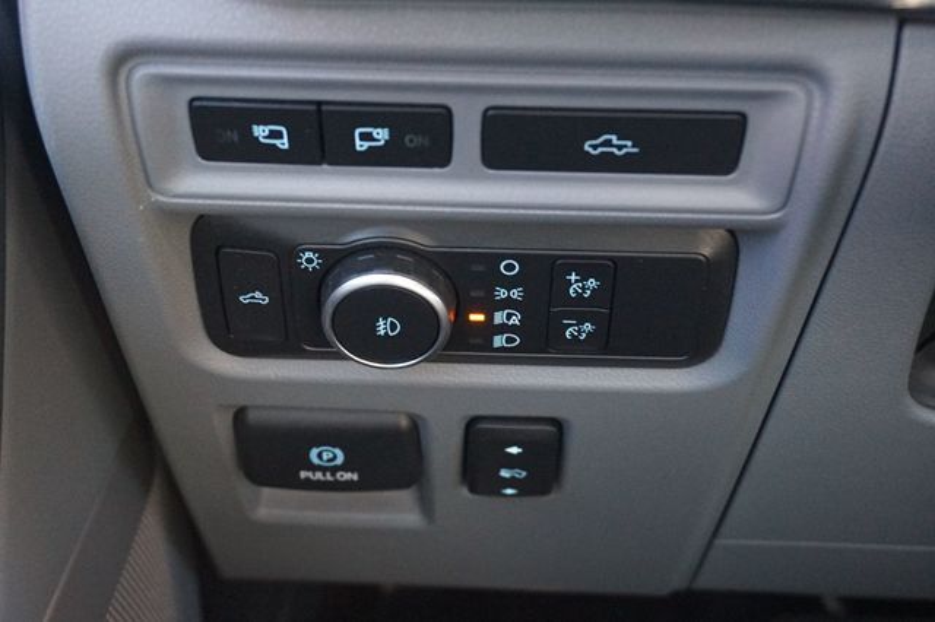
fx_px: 1207
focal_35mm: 46
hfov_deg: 42.3
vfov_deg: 28.9
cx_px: 468
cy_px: 311
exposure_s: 1/40
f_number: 5
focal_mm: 31
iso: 3200
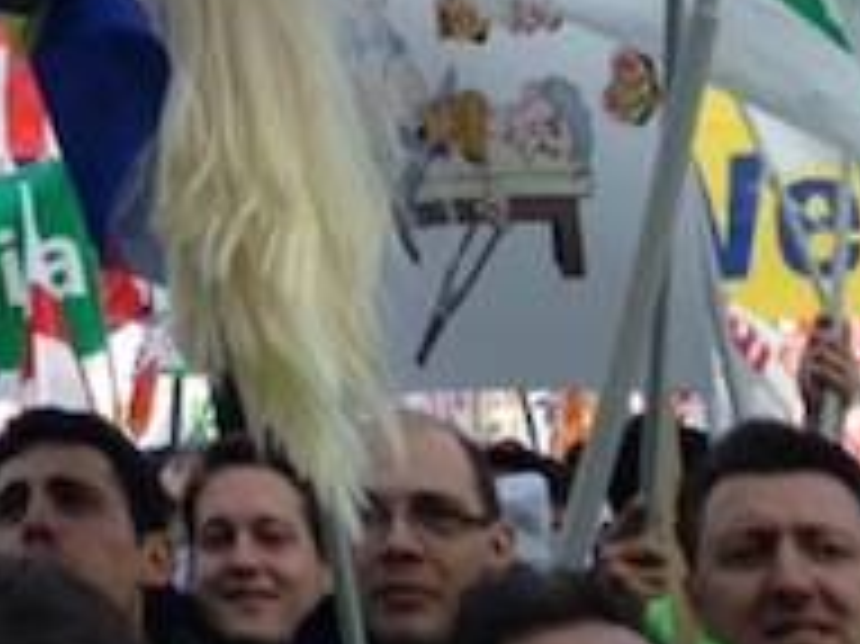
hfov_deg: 16.9
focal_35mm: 110
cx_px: -243
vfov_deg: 12.9
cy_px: -266
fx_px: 2731
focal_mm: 4.28
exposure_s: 1/421
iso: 64
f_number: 2.4
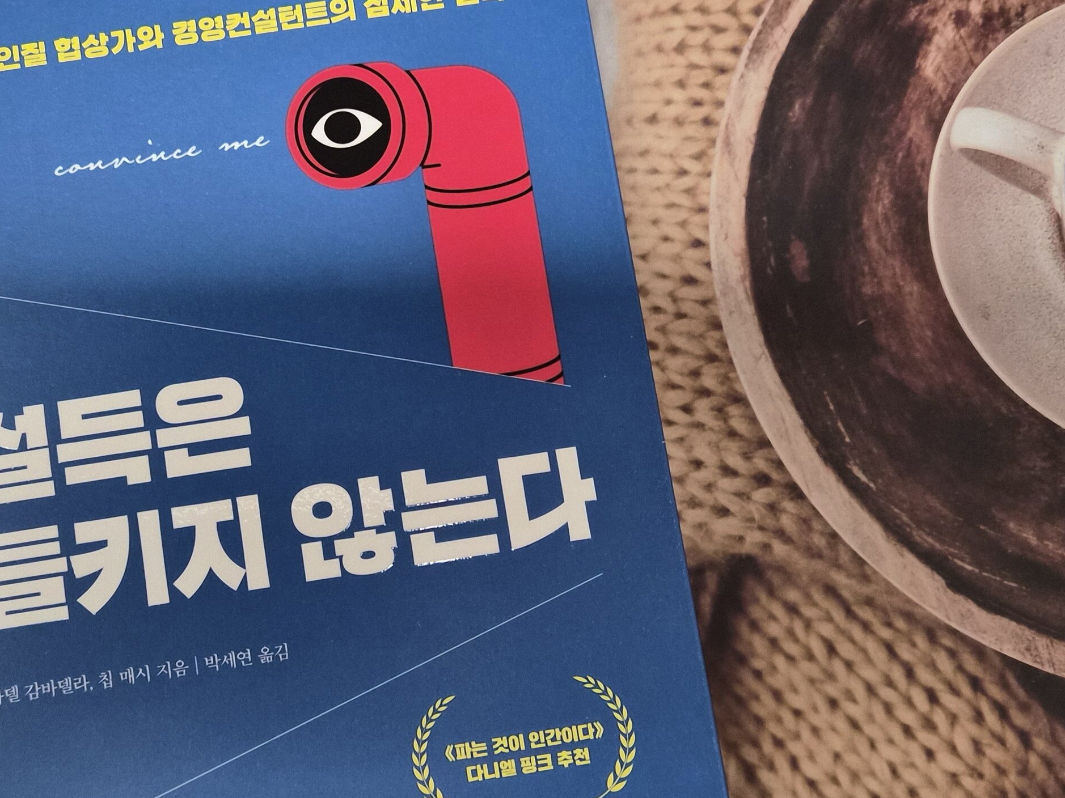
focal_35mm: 49
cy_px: 407
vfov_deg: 29.7
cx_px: 431
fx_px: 1507
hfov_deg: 38.8
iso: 640
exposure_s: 1/27
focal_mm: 5.4
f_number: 1.8
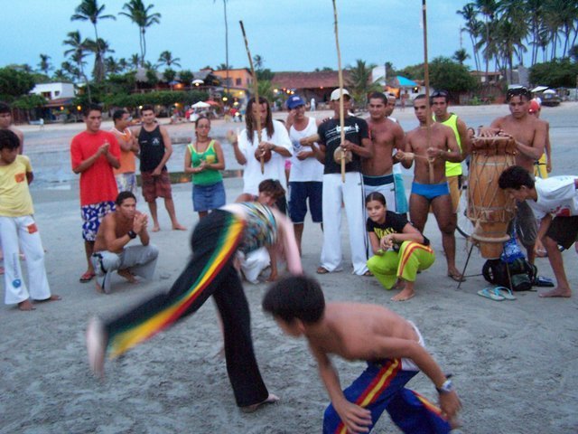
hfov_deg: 49.0
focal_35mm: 38
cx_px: 289
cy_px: 217
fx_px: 635
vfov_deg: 37.7
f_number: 2.8
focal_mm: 6.3
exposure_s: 1/20
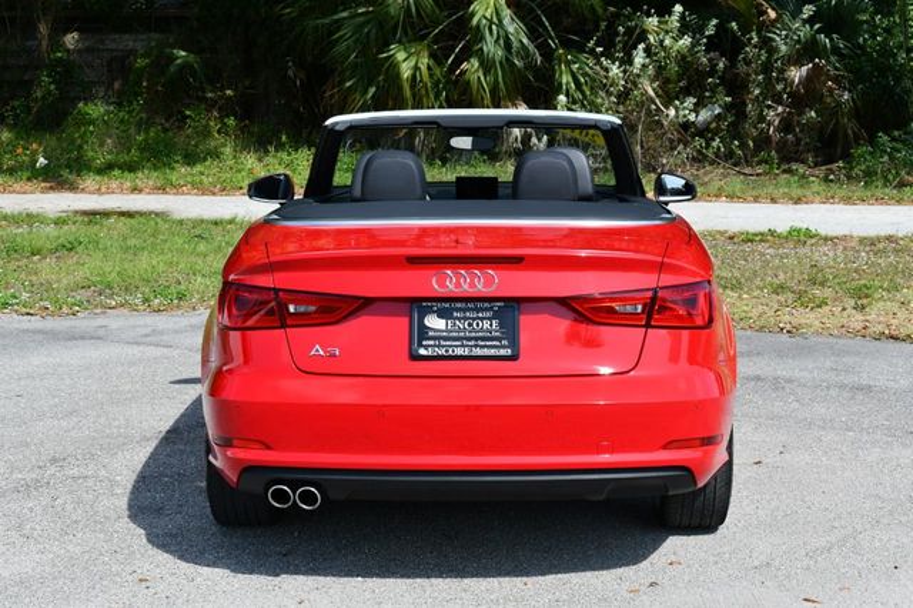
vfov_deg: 19.7
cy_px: 304
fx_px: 1749
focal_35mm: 69
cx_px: 456
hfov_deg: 29.3
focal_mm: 46
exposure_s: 1/250
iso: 100
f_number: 8
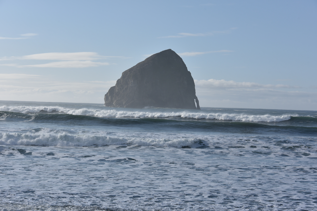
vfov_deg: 16.7
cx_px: 158
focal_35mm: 82
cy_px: 106
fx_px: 722
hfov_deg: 24.8
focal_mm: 82
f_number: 10
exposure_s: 1/400
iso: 100
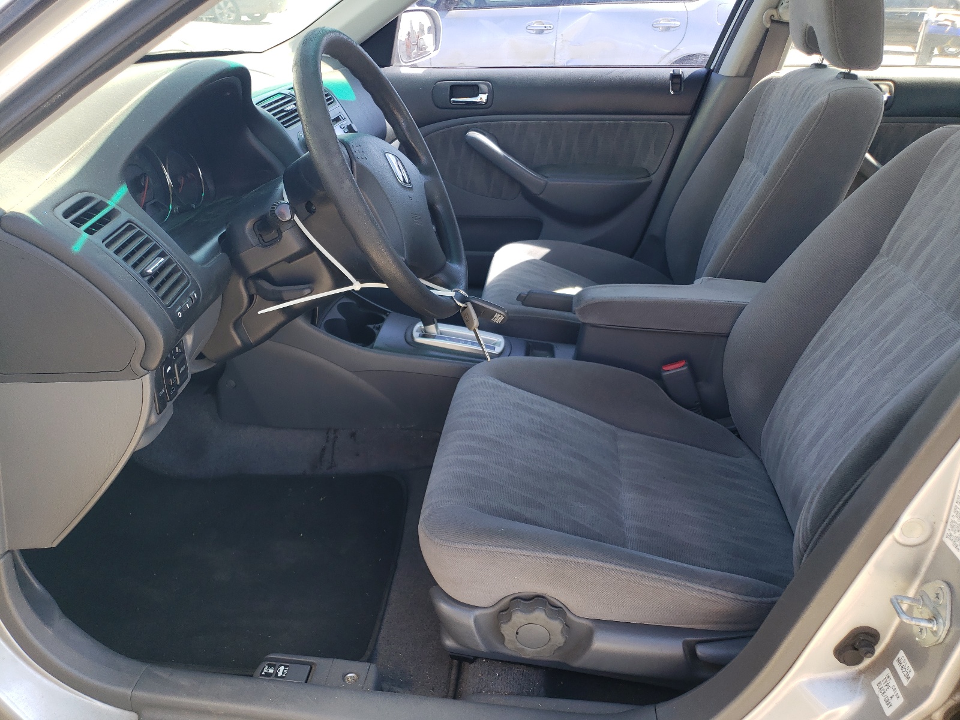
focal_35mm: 26
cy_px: 360
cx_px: 480
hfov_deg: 67.3
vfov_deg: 53.1
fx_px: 721
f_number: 1.5
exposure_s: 1/208
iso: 50
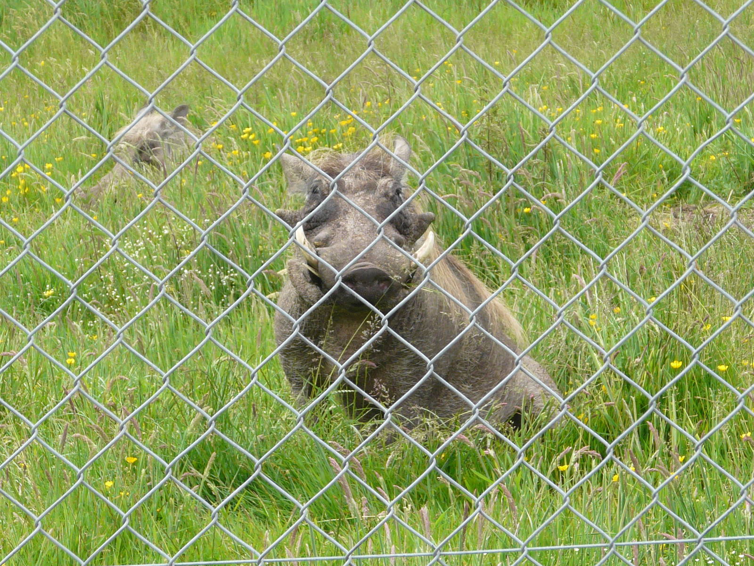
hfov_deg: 10.6
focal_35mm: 186
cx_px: 377
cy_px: 283
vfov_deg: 8.0
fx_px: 4051
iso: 100
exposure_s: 1/250
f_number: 4.5
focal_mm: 19.2
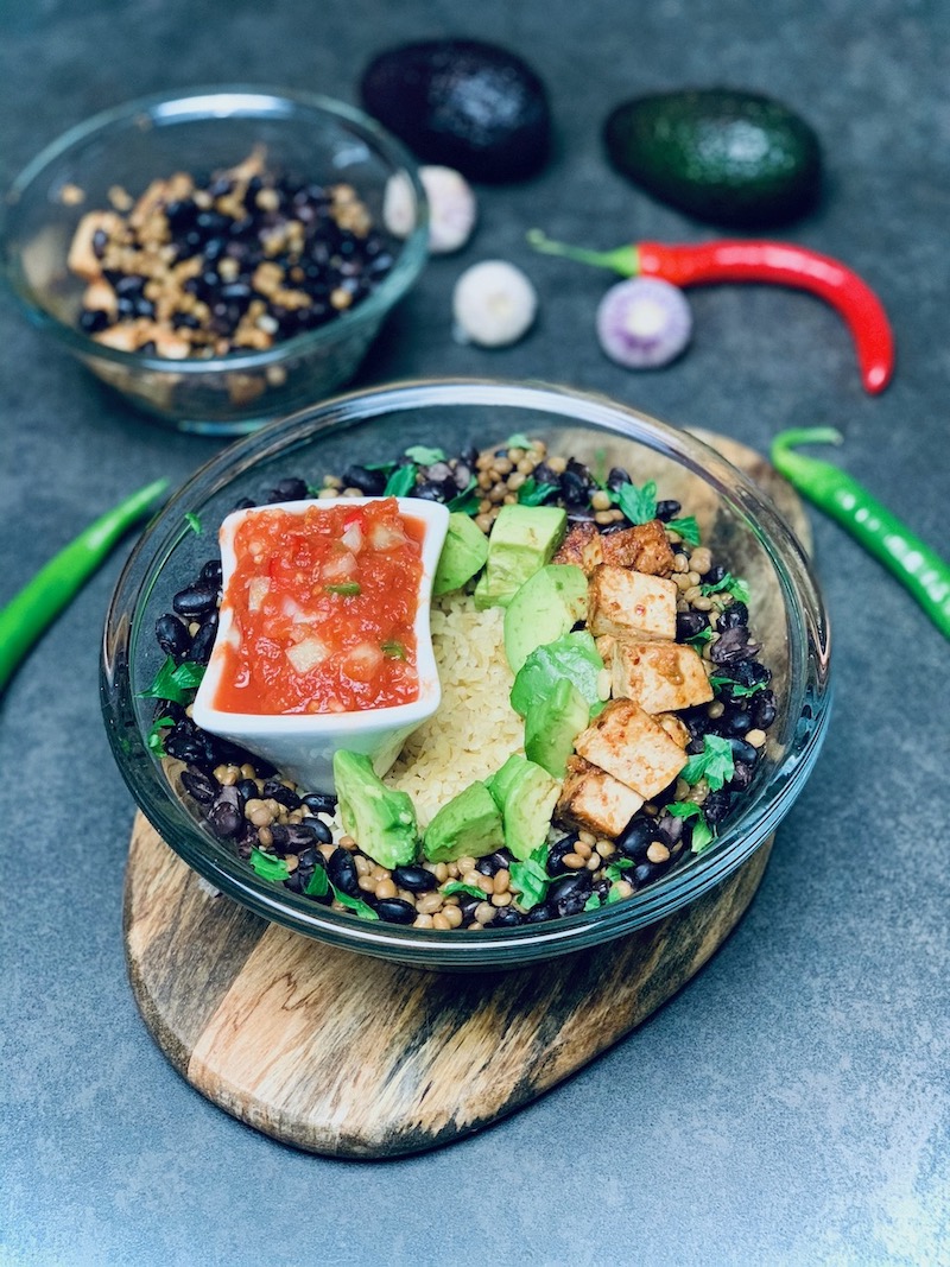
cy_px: 634
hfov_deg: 28.0
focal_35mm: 52
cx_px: 475
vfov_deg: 36.8
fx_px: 1903
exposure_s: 1/50
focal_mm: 6
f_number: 2.4
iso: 250
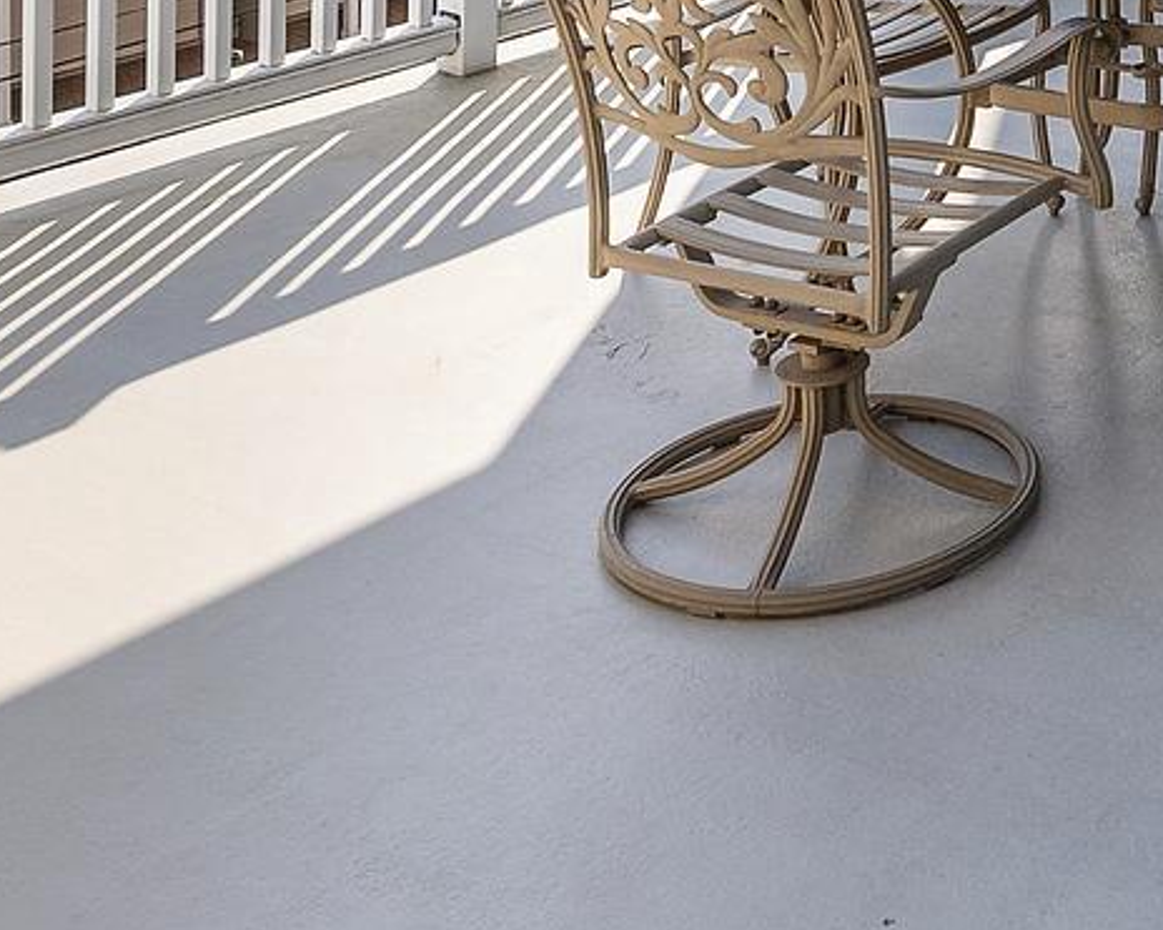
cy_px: -500
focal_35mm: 58
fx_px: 1996
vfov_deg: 21.6
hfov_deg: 28.6
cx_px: 1369
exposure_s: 1/1250
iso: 400
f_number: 7.1
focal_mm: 14
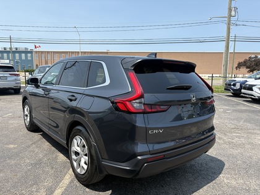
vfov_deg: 53.1
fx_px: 195
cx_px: 130
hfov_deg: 67.3
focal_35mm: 26
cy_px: 98
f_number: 1.6
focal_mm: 5.96
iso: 50
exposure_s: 1/2538
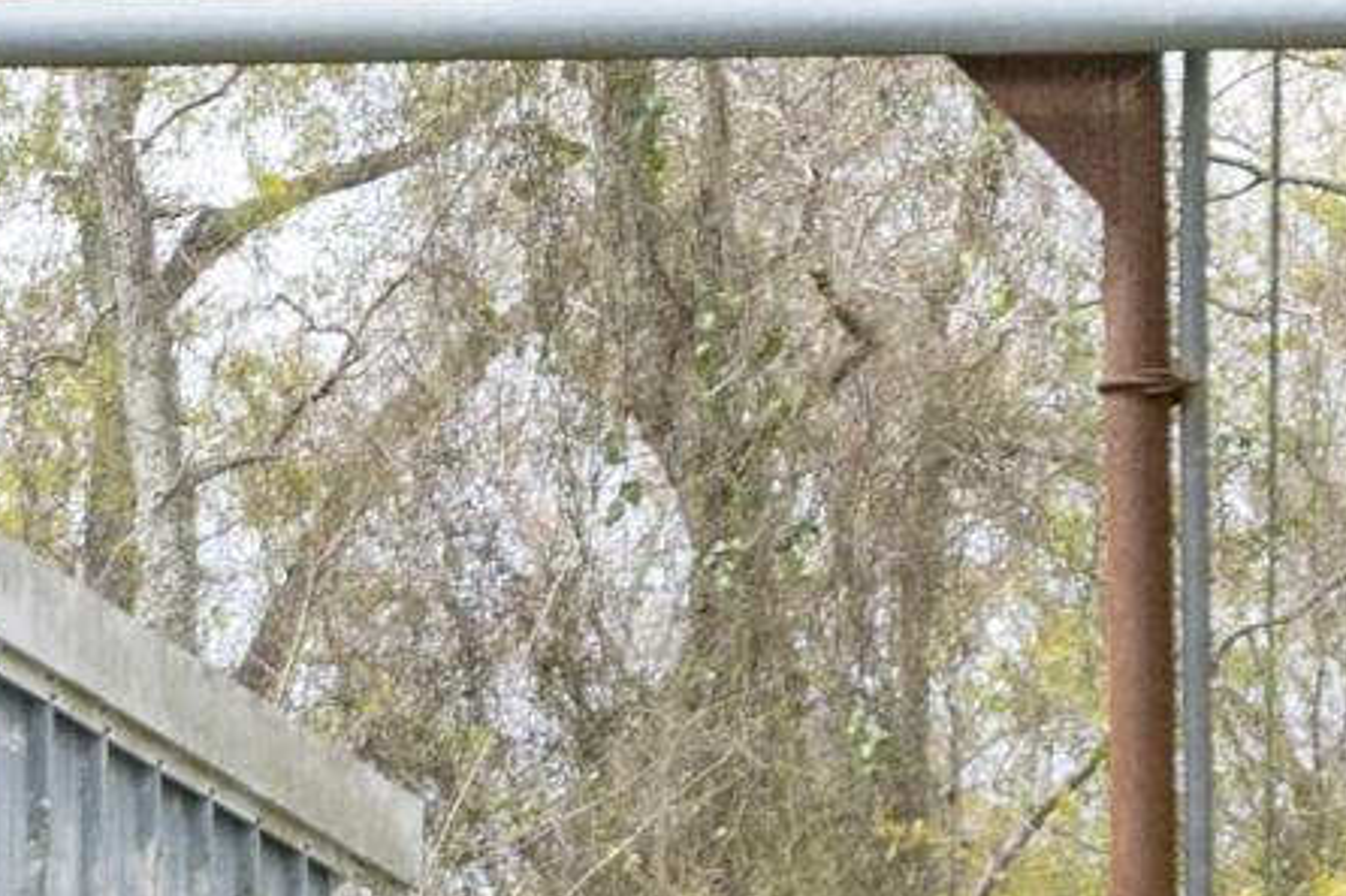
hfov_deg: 9.6
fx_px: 7549
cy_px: 1697
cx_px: 2505
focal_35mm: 202
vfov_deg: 6.6
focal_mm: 20
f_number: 7.1
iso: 100
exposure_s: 1/200
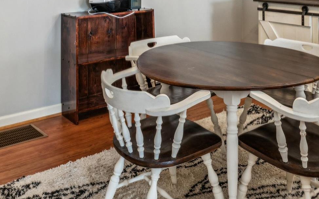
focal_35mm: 45
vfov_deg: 25.8
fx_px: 391
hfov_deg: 44.3
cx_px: 168
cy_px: -35
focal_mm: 14
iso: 400
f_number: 13
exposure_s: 1/5
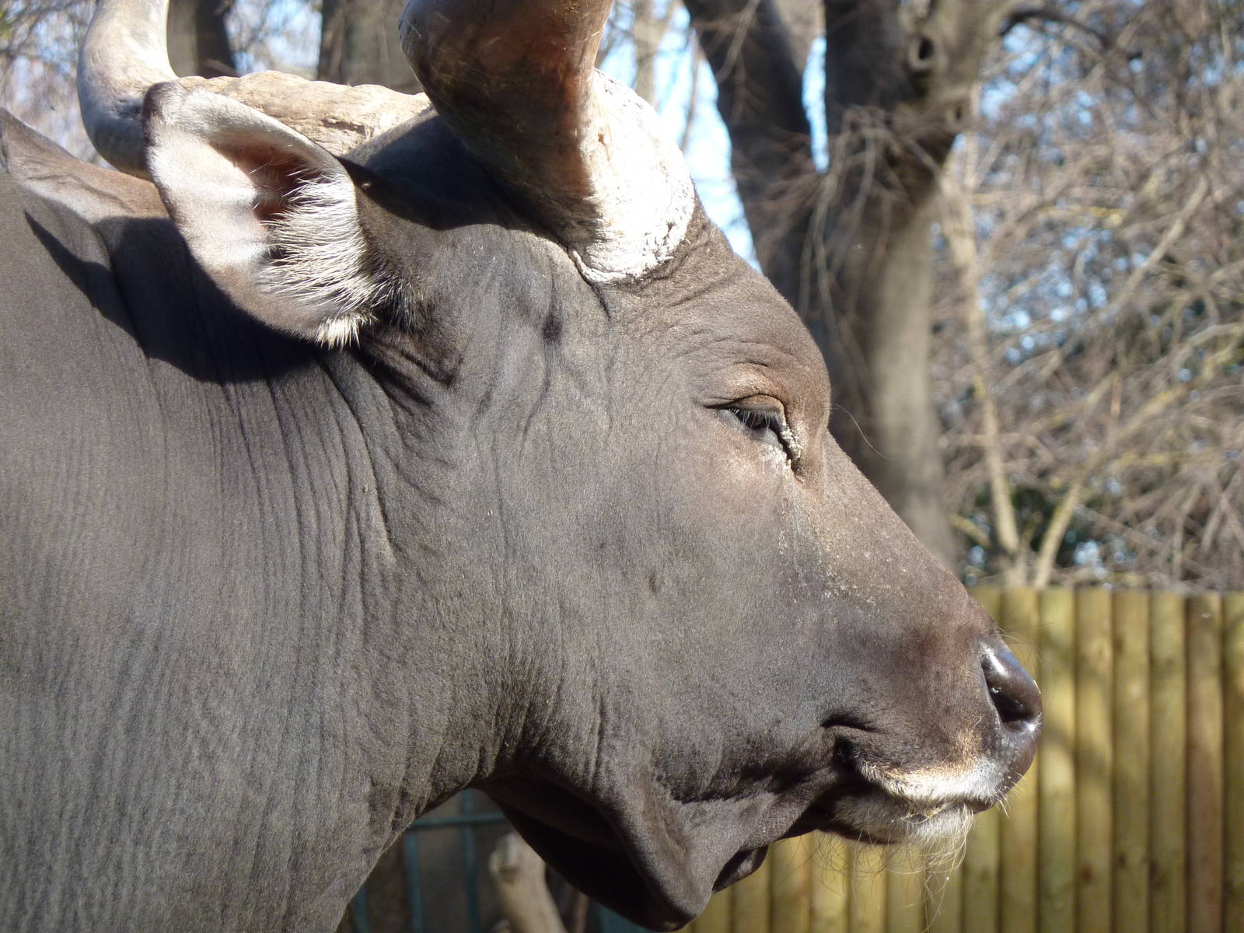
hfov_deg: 8.2
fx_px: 8697
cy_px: 466
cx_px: 622
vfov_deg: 6.1
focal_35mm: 242
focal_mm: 39.7
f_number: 4.7
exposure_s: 1/200
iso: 160
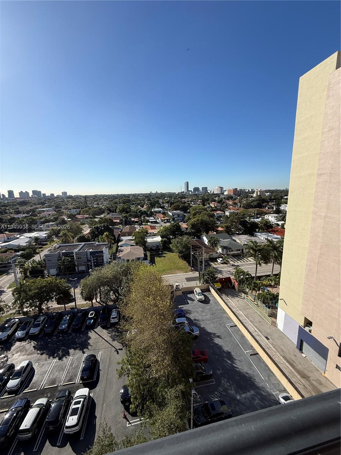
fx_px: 184
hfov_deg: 85.7
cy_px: 228
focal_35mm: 14
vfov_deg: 102.1
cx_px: 170
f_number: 2.2
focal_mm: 2.22
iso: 50
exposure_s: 1/2410
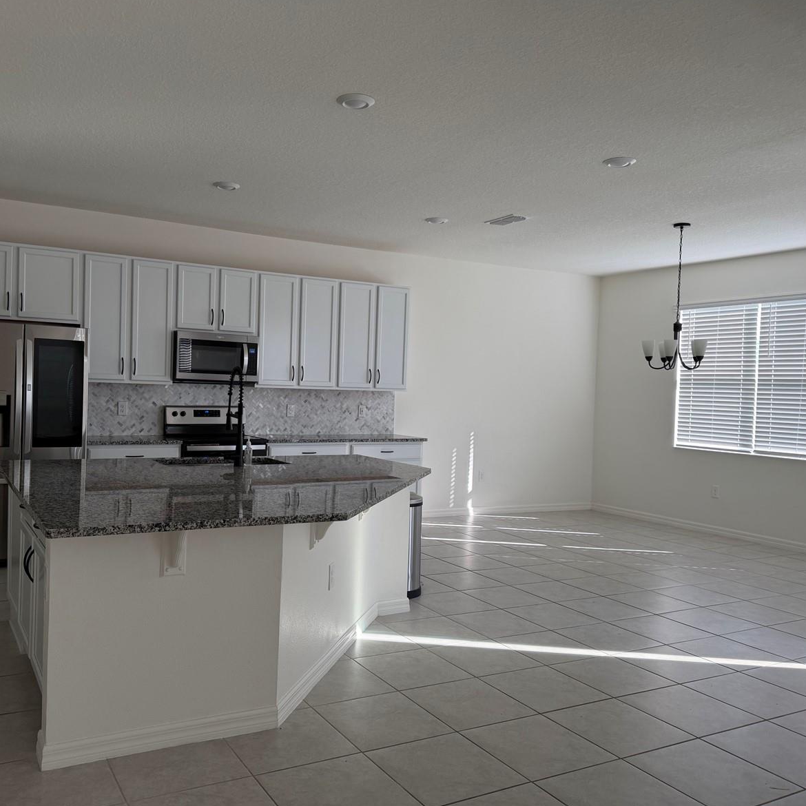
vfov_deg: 55.6
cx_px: 341
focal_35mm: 29
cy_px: 406
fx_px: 764
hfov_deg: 55.4
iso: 80
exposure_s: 1/137
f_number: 1.78
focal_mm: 6.76
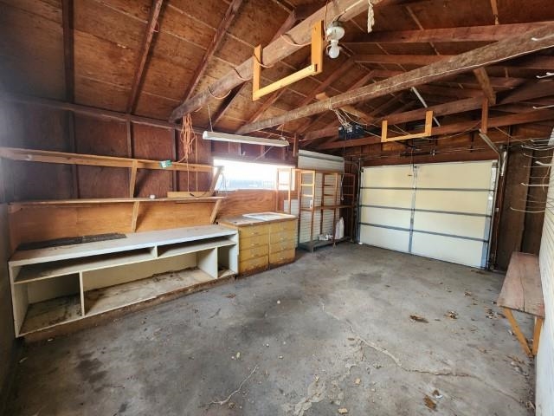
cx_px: 277
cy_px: 208
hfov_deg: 106.2
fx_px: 208
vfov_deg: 89.9
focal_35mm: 13
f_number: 2.2
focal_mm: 2.2
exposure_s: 1/40
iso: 320
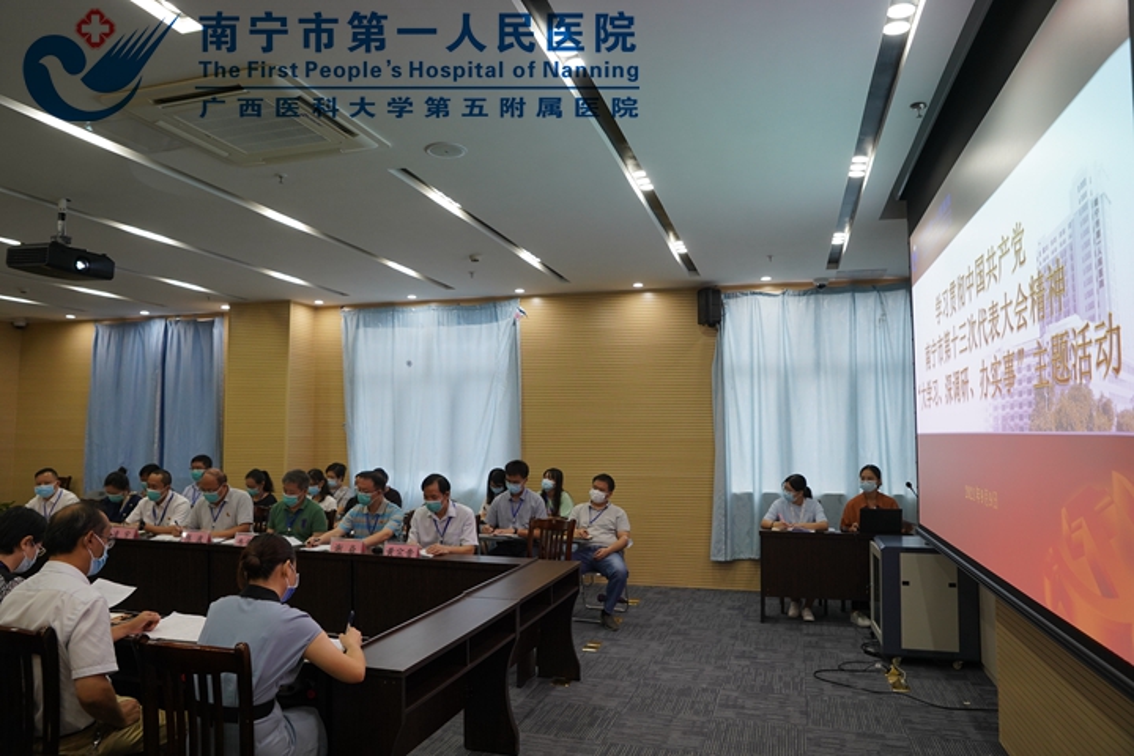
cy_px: 378
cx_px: 567
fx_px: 756
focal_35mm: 24
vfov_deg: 53.1
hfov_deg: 73.7
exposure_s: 1/160
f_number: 4
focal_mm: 24
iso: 1250
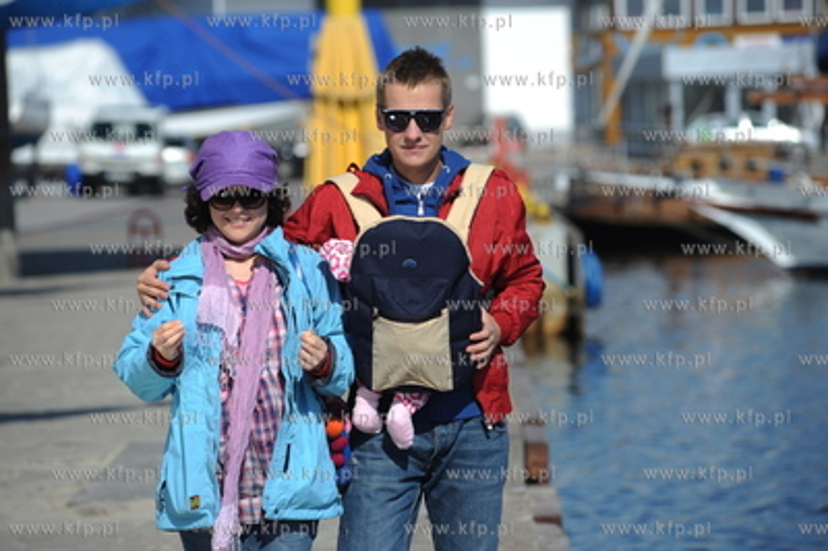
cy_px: 276
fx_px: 4596
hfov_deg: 10.3
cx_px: 414
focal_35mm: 200
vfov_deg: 6.9
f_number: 5.6
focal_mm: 200
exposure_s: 1/1000
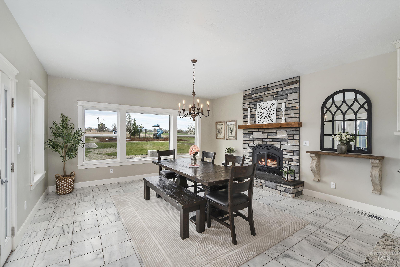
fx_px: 167
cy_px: 134
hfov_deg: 100.4
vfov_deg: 77.4
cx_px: 200
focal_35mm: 15
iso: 160
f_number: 6.3
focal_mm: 15
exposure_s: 1/200
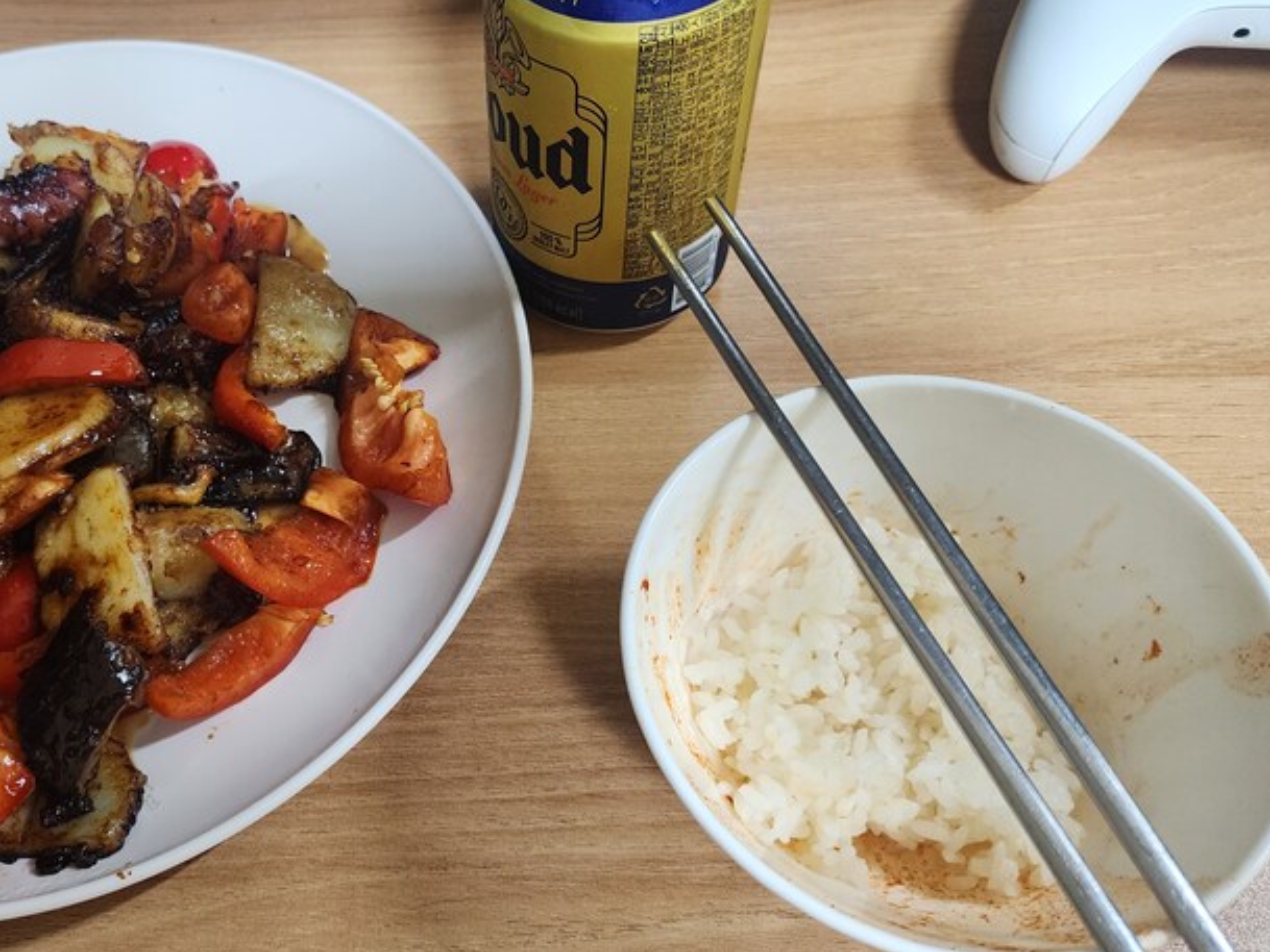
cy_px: 432
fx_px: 1248
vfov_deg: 41.8
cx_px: 371
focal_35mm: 34
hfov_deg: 52.3
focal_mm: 6.4
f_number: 1.8
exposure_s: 1/120
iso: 640
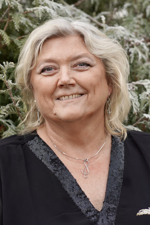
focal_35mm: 128
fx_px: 797
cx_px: 75
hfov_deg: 10.8
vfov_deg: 16.1
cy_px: 112
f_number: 4
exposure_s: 1/160
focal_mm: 85
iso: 250
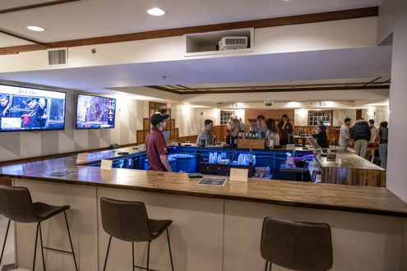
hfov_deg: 73.7
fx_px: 271
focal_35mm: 24
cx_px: 204
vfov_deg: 53.1
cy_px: 136
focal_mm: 24
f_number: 2.8
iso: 5000
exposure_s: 1/100
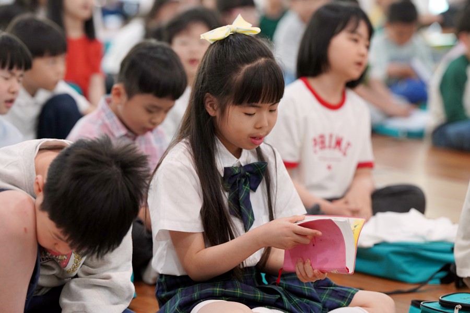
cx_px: 235
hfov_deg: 14.3
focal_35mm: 144
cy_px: 156
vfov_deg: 9.5
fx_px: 1880
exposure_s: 1/160
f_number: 4
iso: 1600
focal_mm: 144
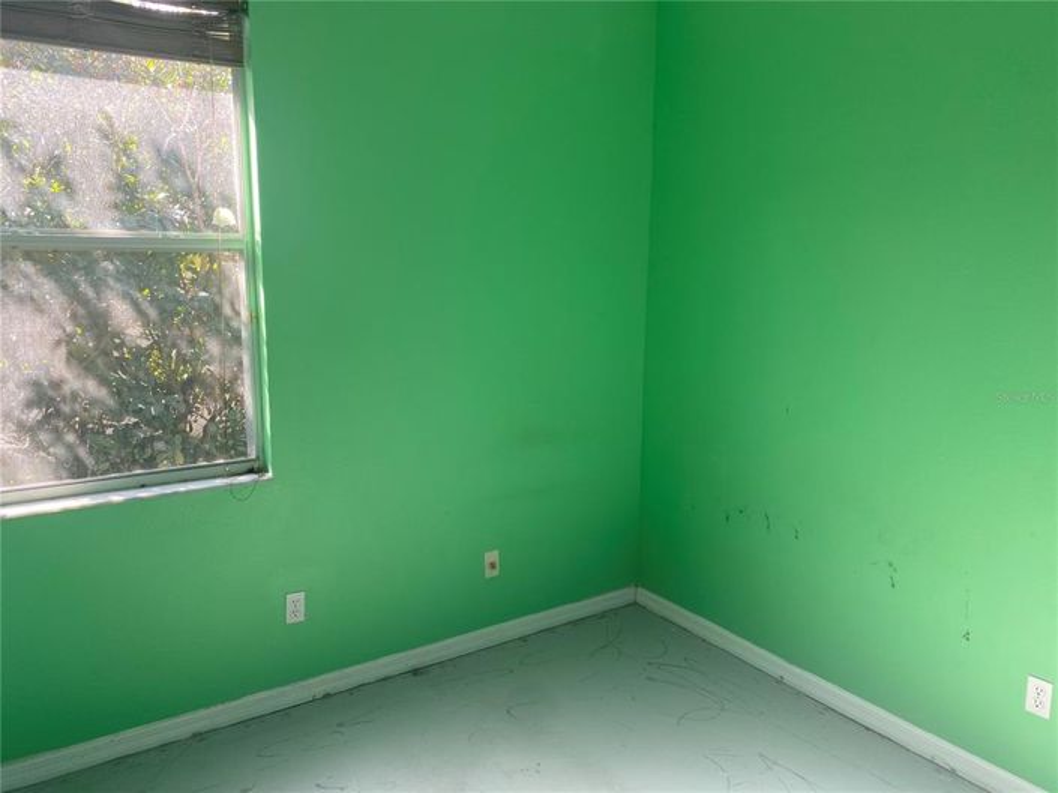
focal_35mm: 26
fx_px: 794
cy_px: 396
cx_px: 529
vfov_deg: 53.0
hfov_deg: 67.3
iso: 64
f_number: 1.8
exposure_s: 1/121
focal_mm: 4.25
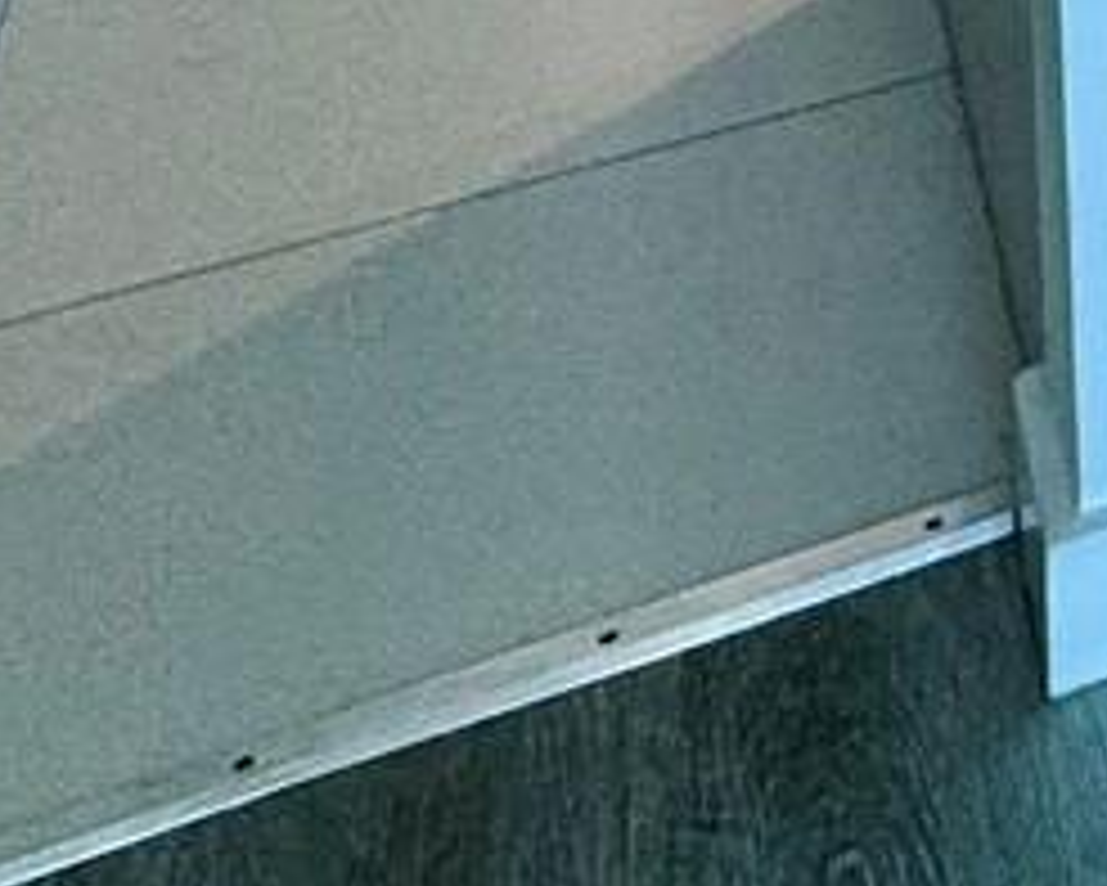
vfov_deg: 13.2
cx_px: 2547
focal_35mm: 89
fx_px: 2917
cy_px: -1196
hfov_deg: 14.9
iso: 100
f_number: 2.2
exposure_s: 1/120
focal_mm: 2.22
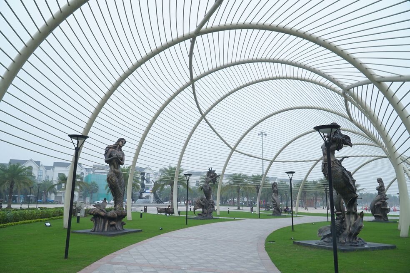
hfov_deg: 67.4
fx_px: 307
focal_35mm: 27
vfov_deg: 47.9
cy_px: 136
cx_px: 205
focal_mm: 18
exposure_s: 1/160
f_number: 6.3
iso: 400
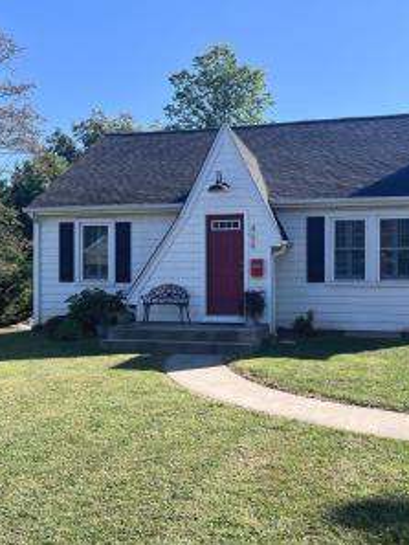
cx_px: 235
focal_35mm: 35
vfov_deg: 52.6
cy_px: 273
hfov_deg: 40.6
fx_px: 551
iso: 50
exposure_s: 1/1580
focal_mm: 5.1
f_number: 1.6
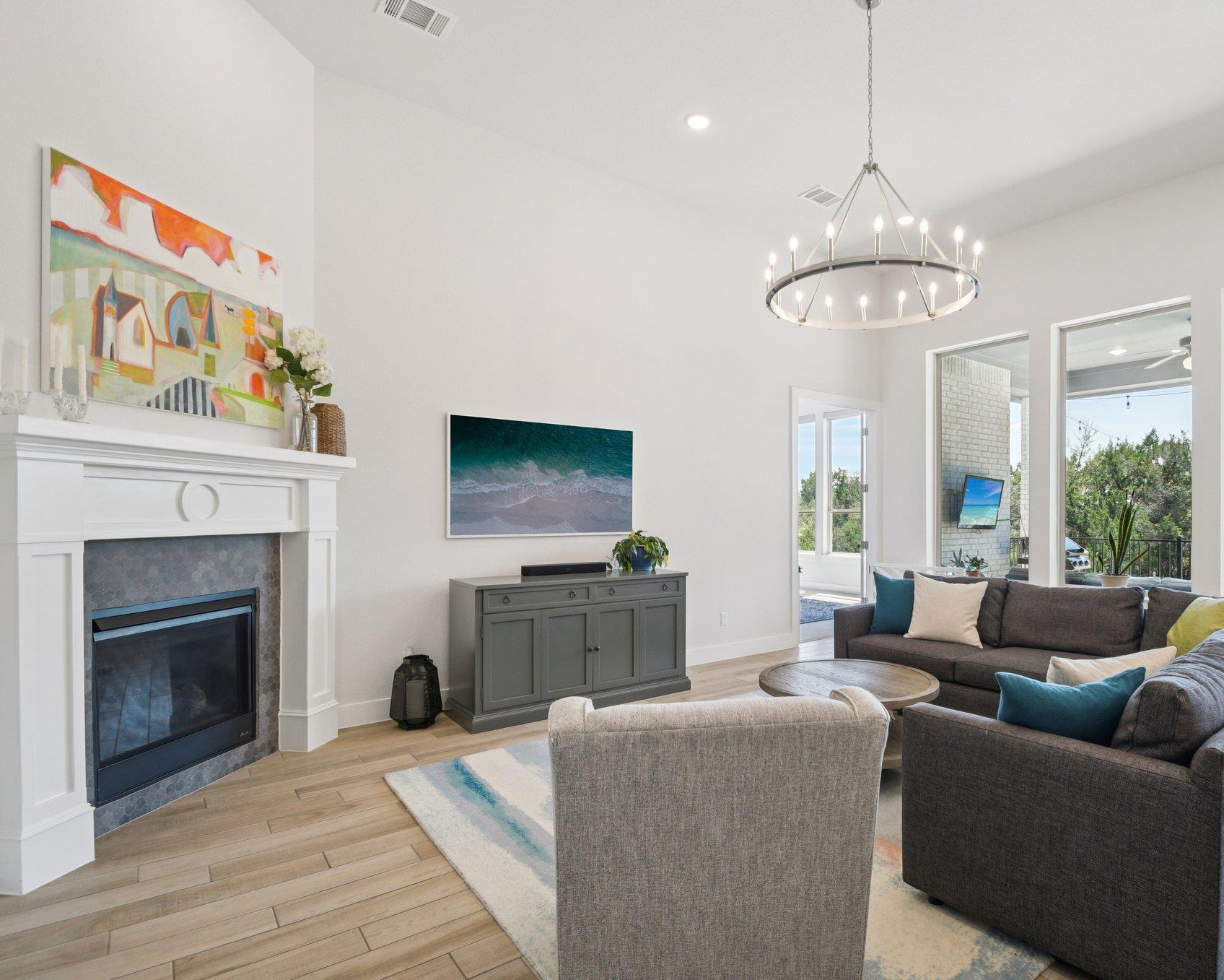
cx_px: 724
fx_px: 616
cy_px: 491
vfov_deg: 77.0
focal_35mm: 17
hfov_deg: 88.7
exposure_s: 1/20
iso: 400
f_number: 8
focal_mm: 10
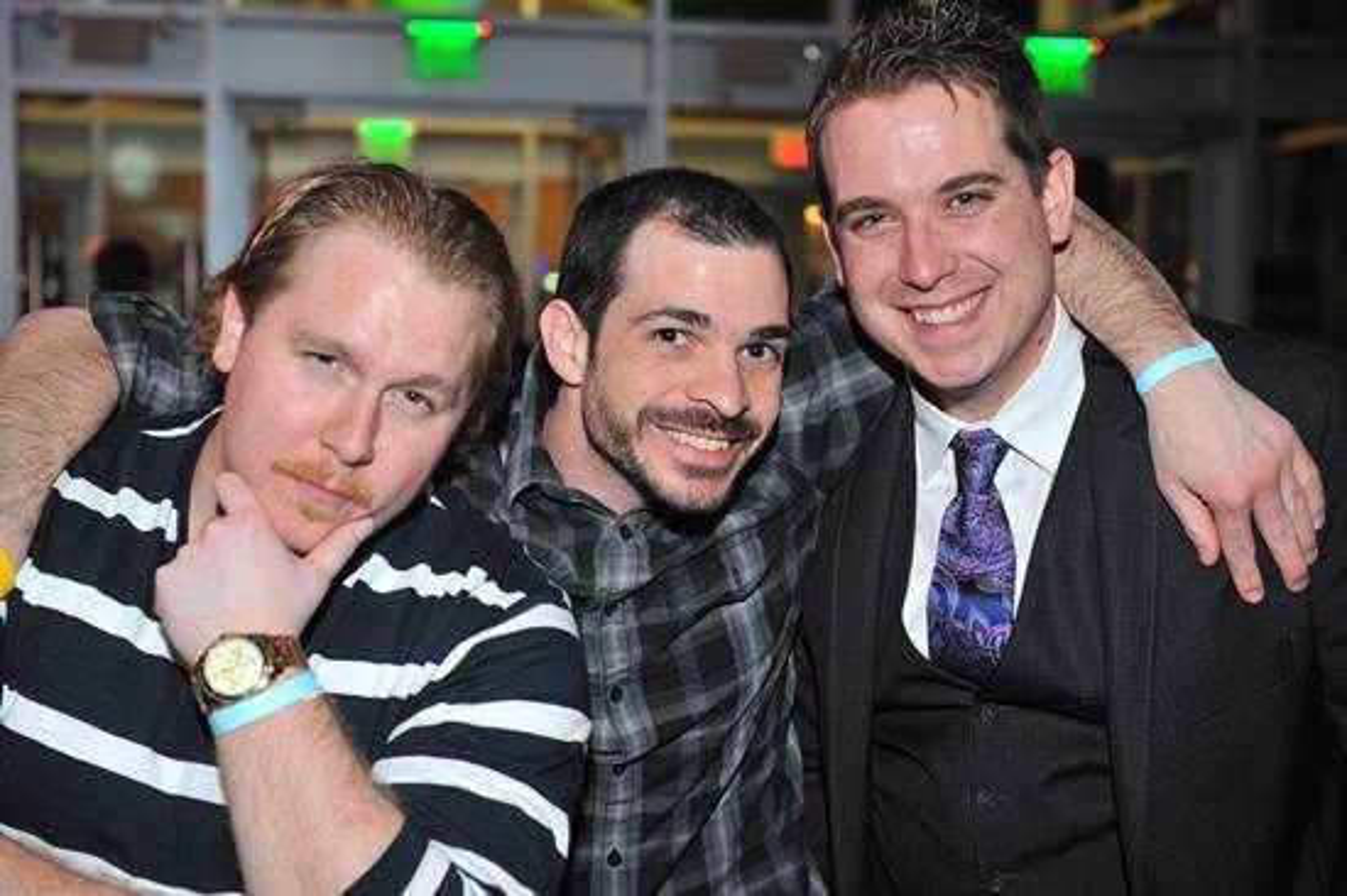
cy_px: 448
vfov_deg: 23.4
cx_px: 674
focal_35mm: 58
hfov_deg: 34.5
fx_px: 2169
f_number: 4.5
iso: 1600
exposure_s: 1/100
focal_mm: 58
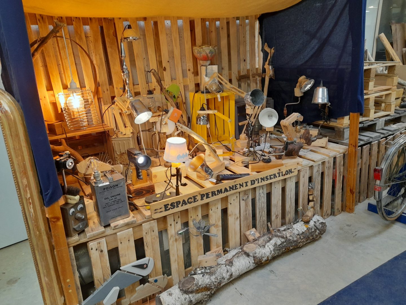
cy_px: 152
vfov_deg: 54.9
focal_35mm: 25
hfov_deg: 69.4
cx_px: 203
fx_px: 293
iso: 200
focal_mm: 4.6
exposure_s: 1/50
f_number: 2
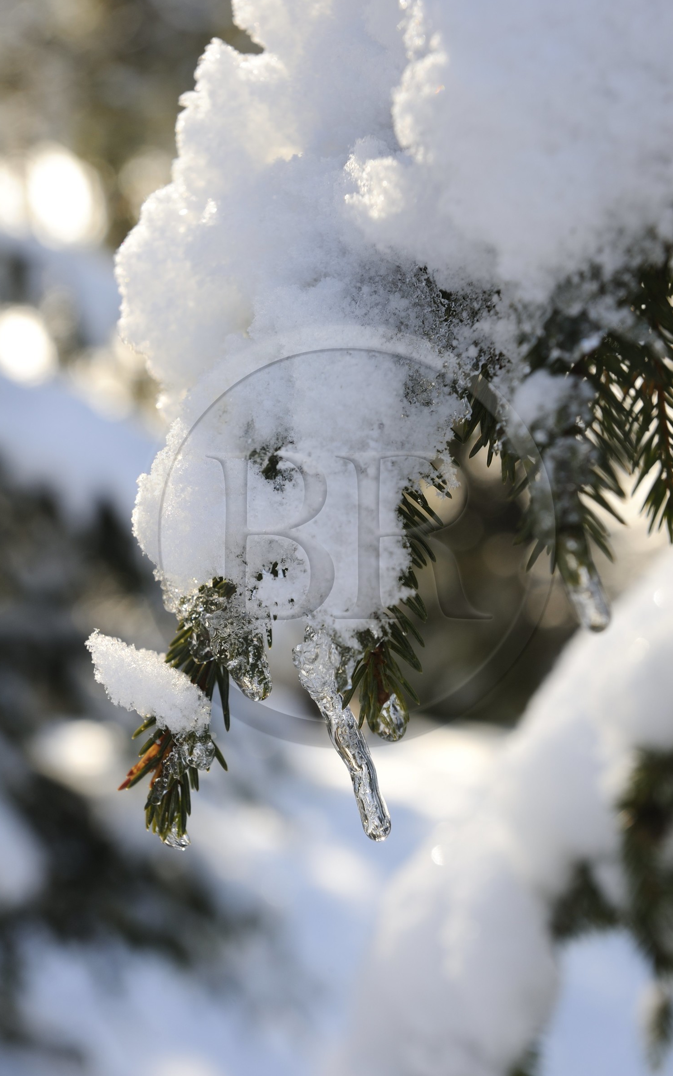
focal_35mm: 72
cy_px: 537
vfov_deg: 28.6
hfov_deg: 18.1
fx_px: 2113
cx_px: 345
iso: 200
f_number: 10
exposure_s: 1/100
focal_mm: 70
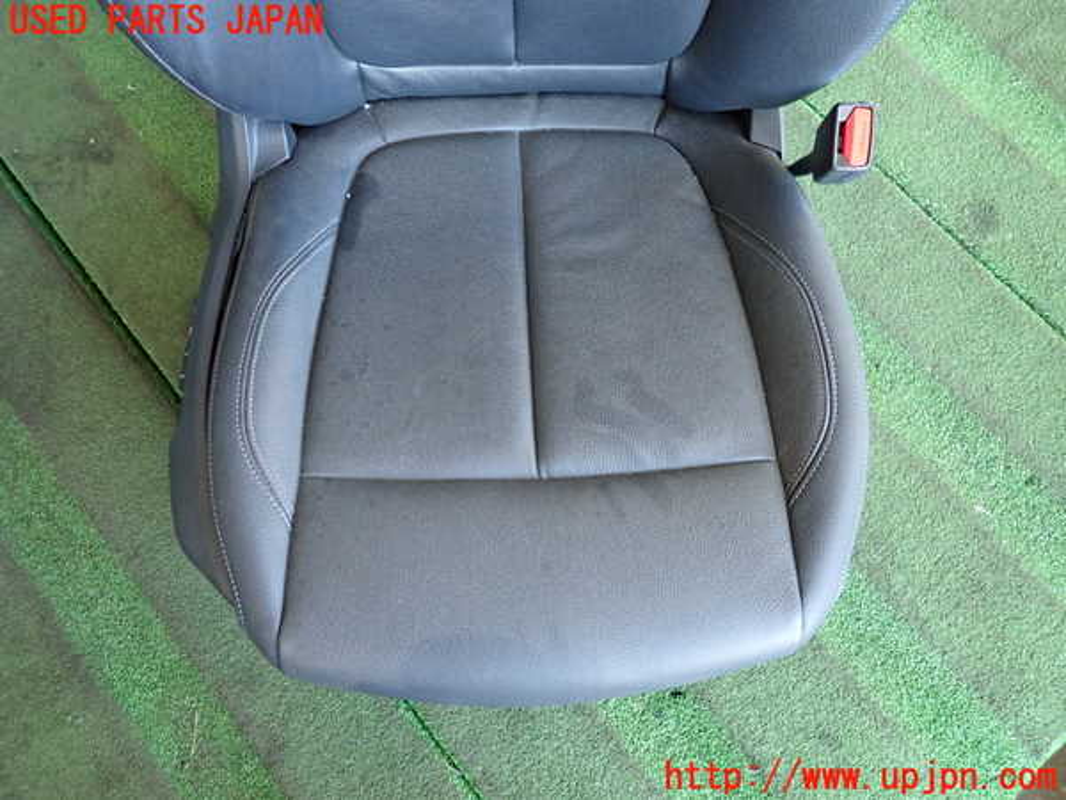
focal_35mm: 25
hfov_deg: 69.4
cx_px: 533
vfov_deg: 54.9
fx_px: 770
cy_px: 400
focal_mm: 4.5
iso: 400
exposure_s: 1/30
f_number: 2
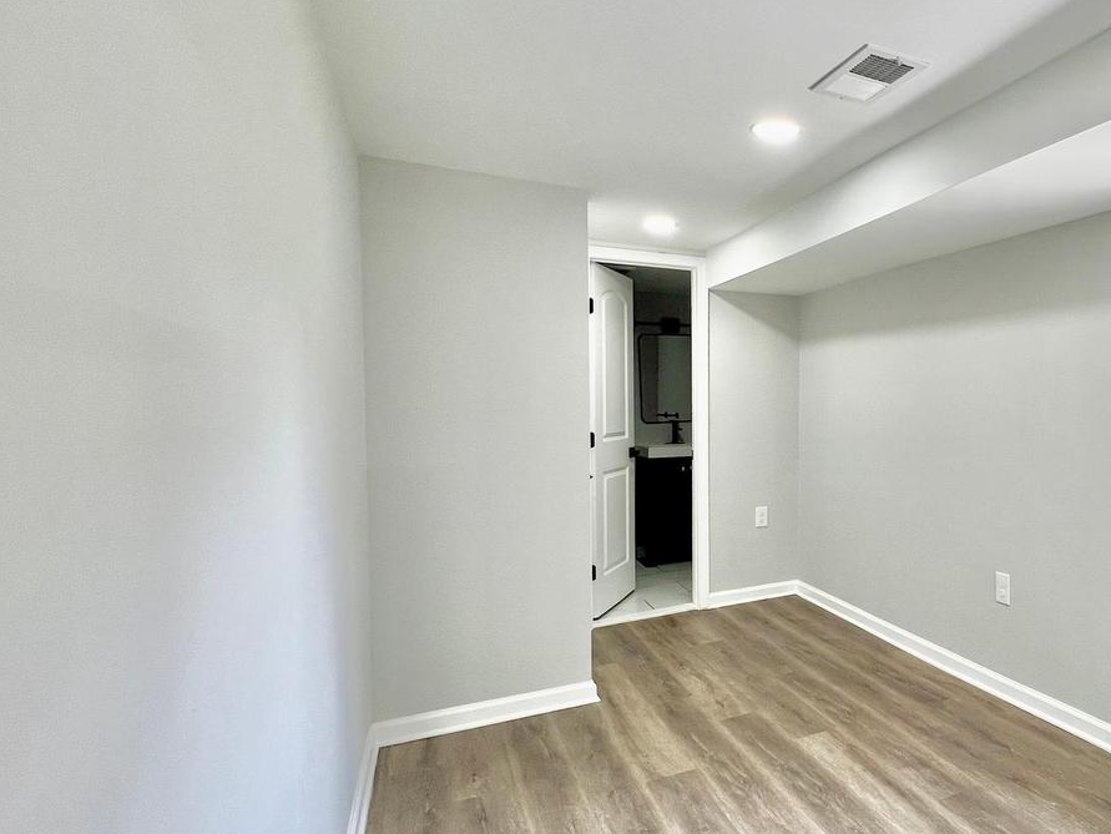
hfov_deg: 72.5
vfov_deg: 63.5
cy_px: 426
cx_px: 855
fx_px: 674
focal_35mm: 21
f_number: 1.8
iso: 125
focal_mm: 1.57
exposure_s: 1/120
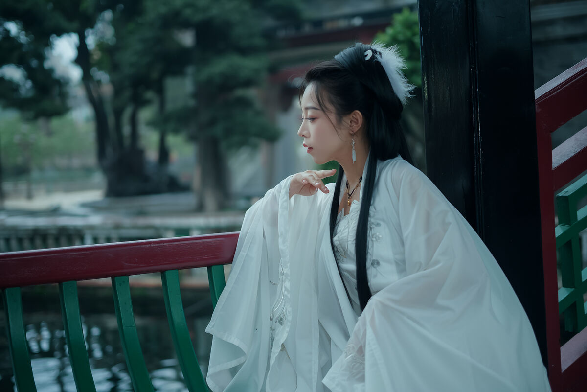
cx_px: 294
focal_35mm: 50
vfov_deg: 27.0
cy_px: 196
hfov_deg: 39.6
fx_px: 816
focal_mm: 50
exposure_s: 1/125
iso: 400
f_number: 1.8
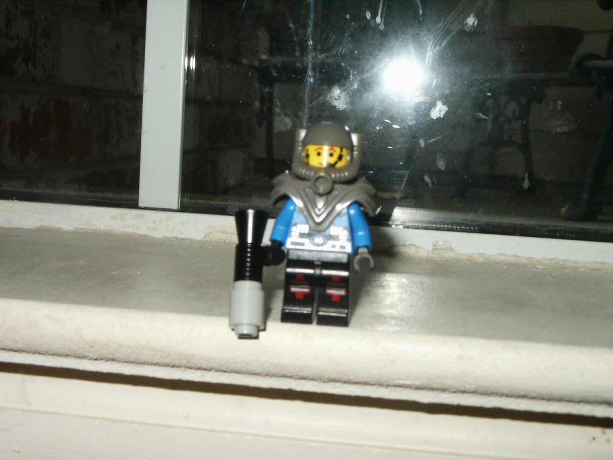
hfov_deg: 34.3
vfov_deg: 26.1
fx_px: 992
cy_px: 230
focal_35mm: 56
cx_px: 306
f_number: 8
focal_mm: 11.73
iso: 200
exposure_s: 1/60
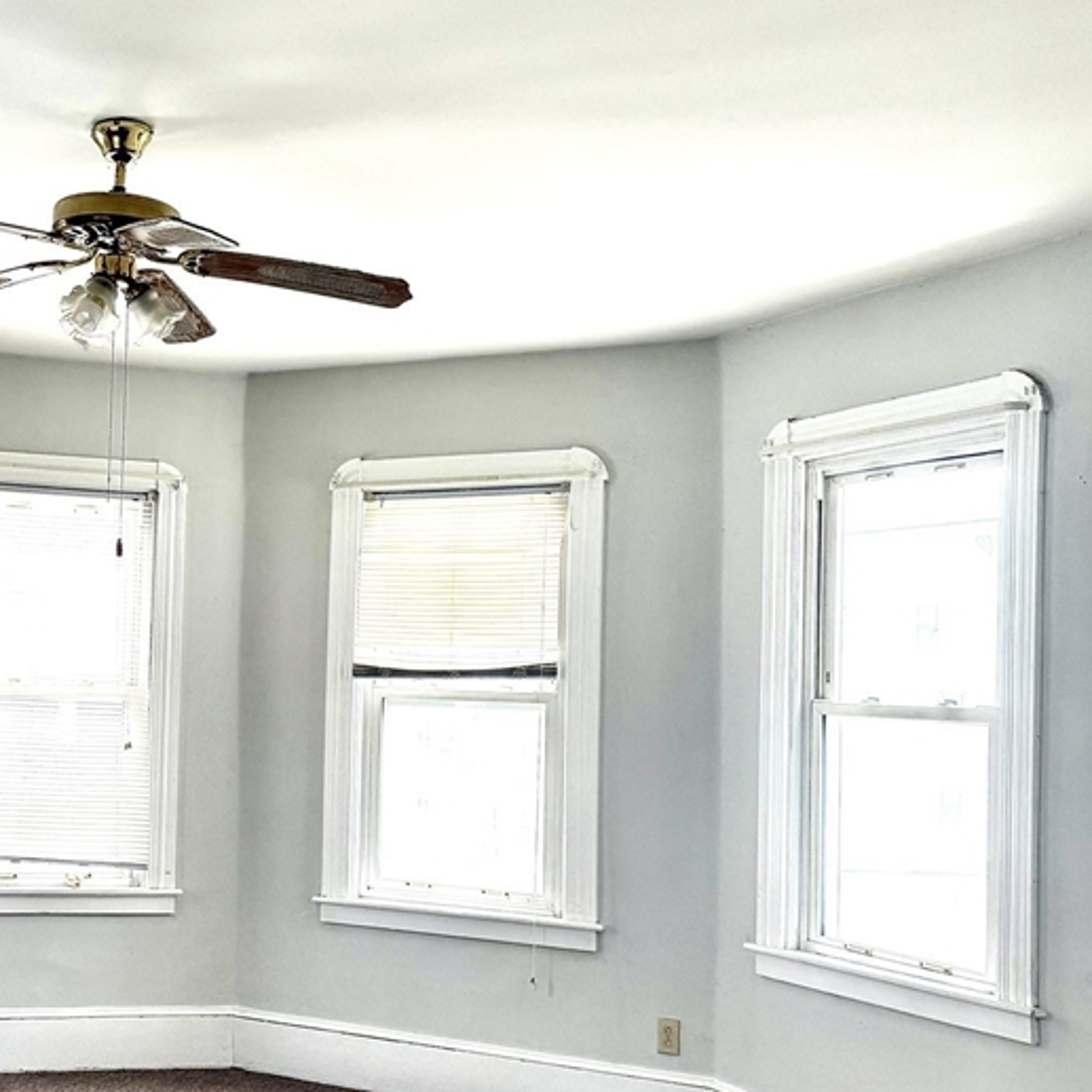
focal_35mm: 42
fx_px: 1499
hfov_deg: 38.3
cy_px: 606
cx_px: 190
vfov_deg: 40.0
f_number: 1.78
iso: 100
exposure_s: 1/567
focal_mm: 6.76
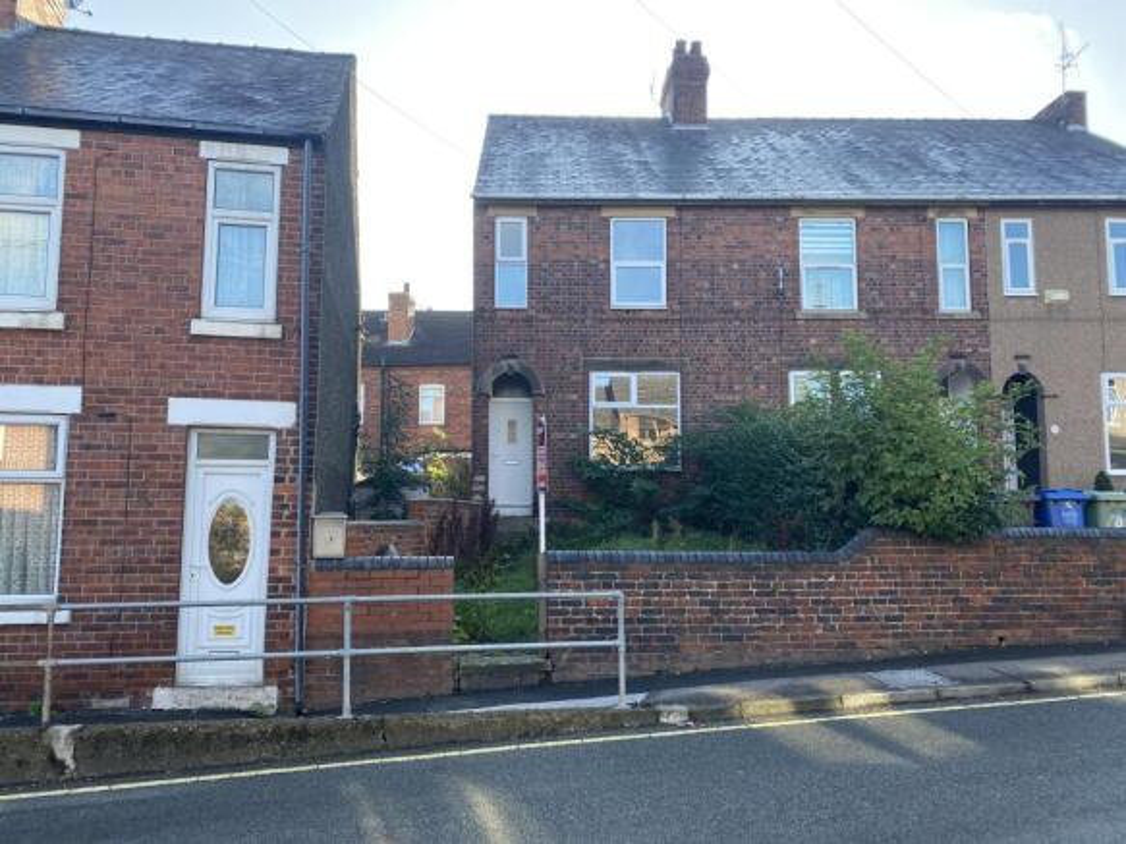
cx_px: 563
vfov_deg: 53.0
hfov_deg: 67.3
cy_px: 422
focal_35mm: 26
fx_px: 846
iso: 32
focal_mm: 4.25
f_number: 1.8
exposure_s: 1/390
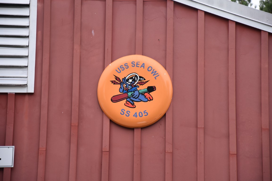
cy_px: 90
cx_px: 136
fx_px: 1190
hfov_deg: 13.0
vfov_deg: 8.7
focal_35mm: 158
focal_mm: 105
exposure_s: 1/250
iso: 500
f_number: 5.6
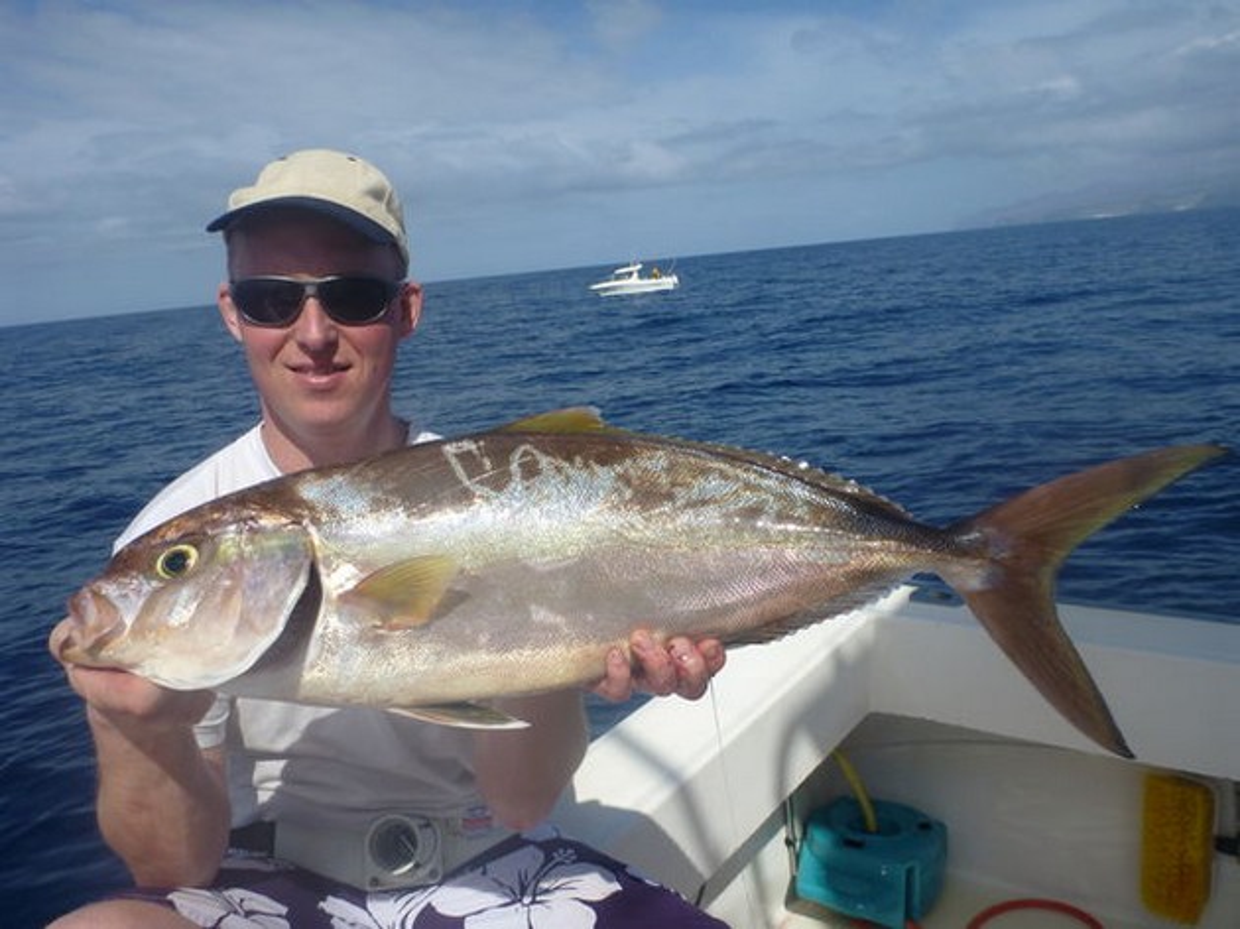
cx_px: 620
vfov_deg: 49.7
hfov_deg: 63.5
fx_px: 1003
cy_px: 464
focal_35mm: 28
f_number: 10
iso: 100
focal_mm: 4.9
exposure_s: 1/200
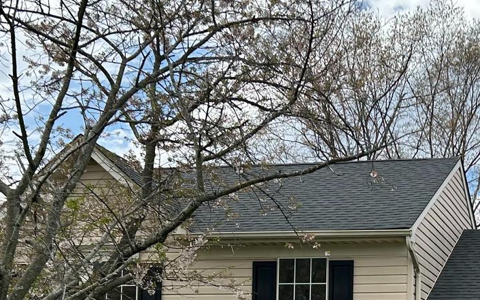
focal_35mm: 80
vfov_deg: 15.7
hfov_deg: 25.2
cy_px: 352
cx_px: 419
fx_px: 1046
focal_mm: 5.7
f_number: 1.5
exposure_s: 1/3831
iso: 50
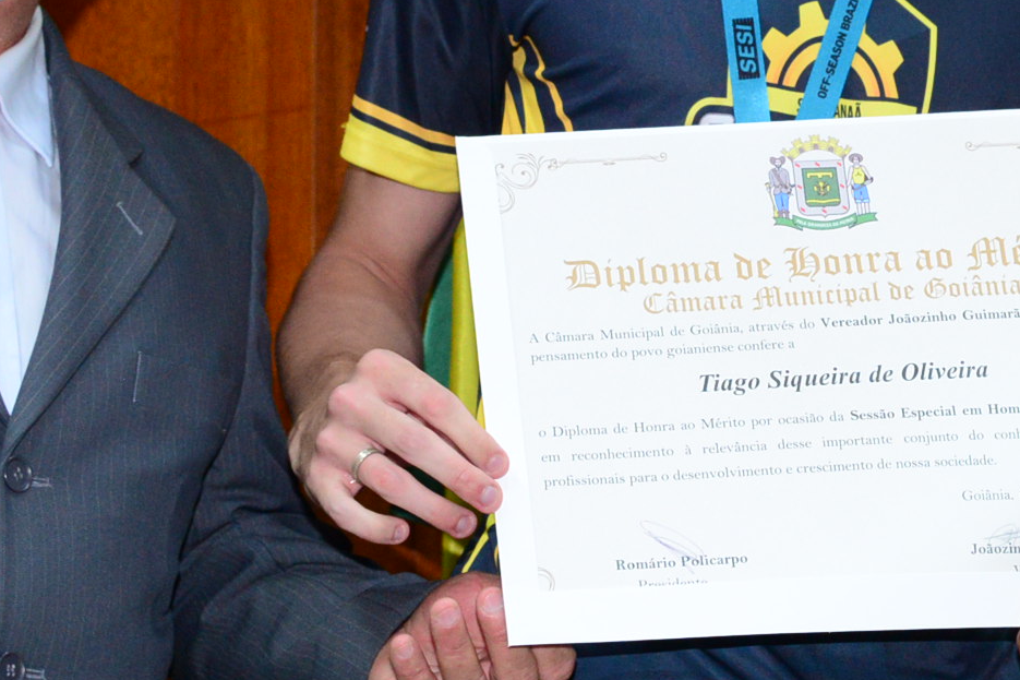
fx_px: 4561
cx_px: 800
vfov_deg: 8.5
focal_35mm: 161
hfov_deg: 12.7
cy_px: 139
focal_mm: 50
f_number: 4
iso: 2500
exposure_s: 1/125
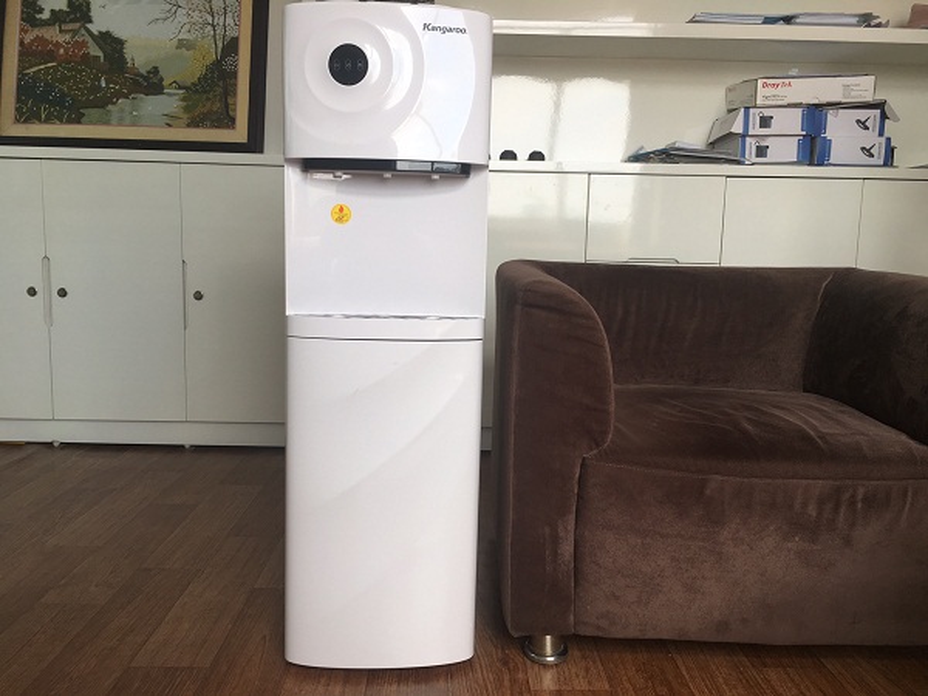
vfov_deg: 48.2
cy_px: 348
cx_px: 464
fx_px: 777
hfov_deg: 61.7
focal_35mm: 29
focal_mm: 4.15
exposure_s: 1/102
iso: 25
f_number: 2.2
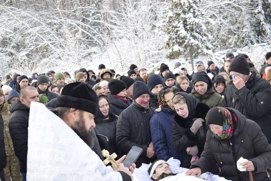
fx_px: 621
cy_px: 90
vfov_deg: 16.6
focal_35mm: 82
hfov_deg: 24.6
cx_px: 136
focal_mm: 55
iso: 200
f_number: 5.6
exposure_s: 1/200
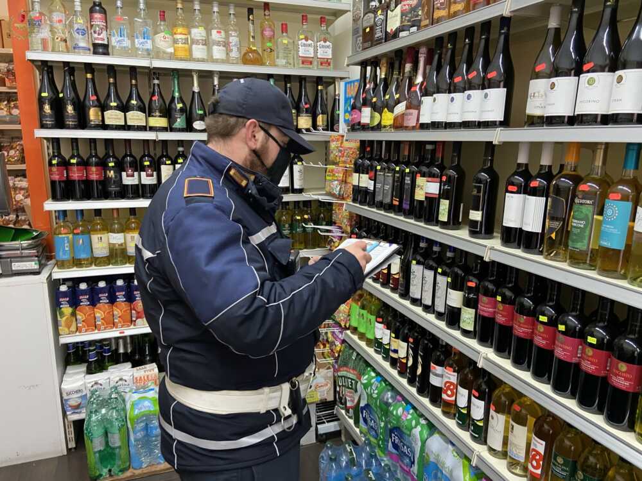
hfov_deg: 67.3
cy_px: 240
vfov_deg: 53.1
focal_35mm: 26
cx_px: 321
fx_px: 482
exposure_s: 1/50
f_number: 1.8
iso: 200
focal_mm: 4.25
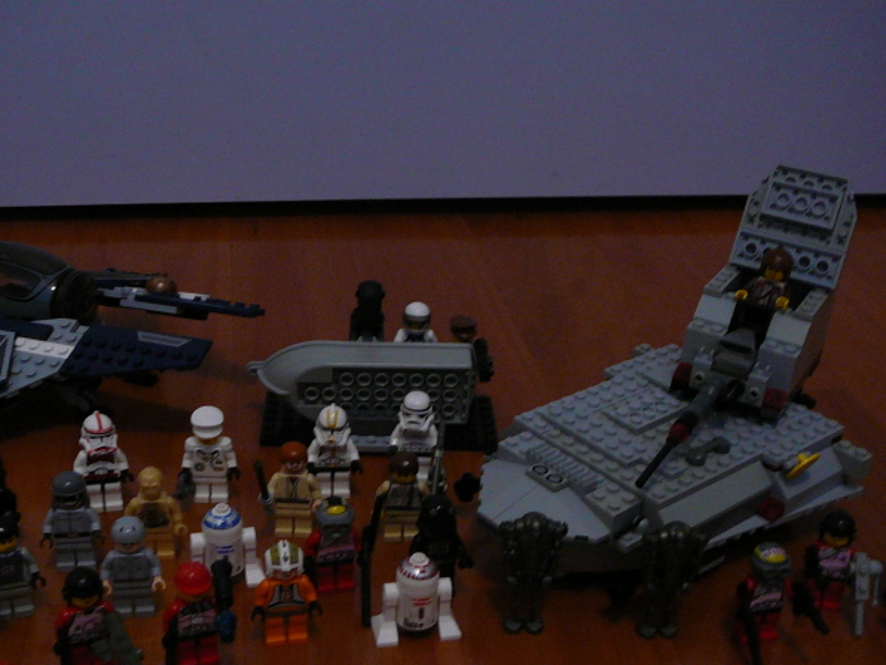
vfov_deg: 30.7
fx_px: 1203
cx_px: 397
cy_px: 424
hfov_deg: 40.4
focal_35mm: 47
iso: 200
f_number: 2.8
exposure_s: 1/8
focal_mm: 5.2
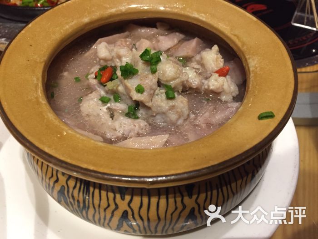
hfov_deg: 61.7
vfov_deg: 48.2
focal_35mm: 29
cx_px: 159
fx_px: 266
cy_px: 120
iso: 200
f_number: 2.2
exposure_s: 1/33
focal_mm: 4.15
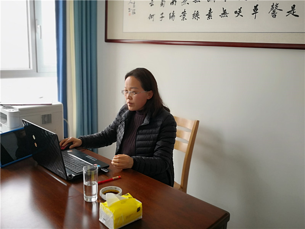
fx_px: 273
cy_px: 114
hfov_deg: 58.4
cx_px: 152
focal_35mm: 31
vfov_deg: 45.4
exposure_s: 1/100
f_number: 1.6
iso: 80
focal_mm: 3.95
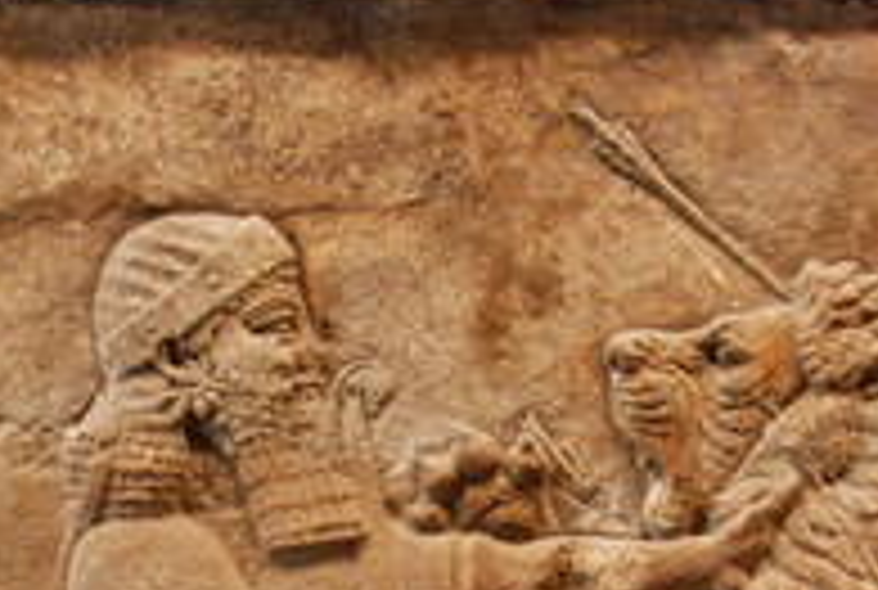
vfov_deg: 3.7
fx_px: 9011
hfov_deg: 5.6
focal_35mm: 369
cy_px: 896
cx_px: 666
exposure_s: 1/40
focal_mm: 75
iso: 1250
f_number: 4.5
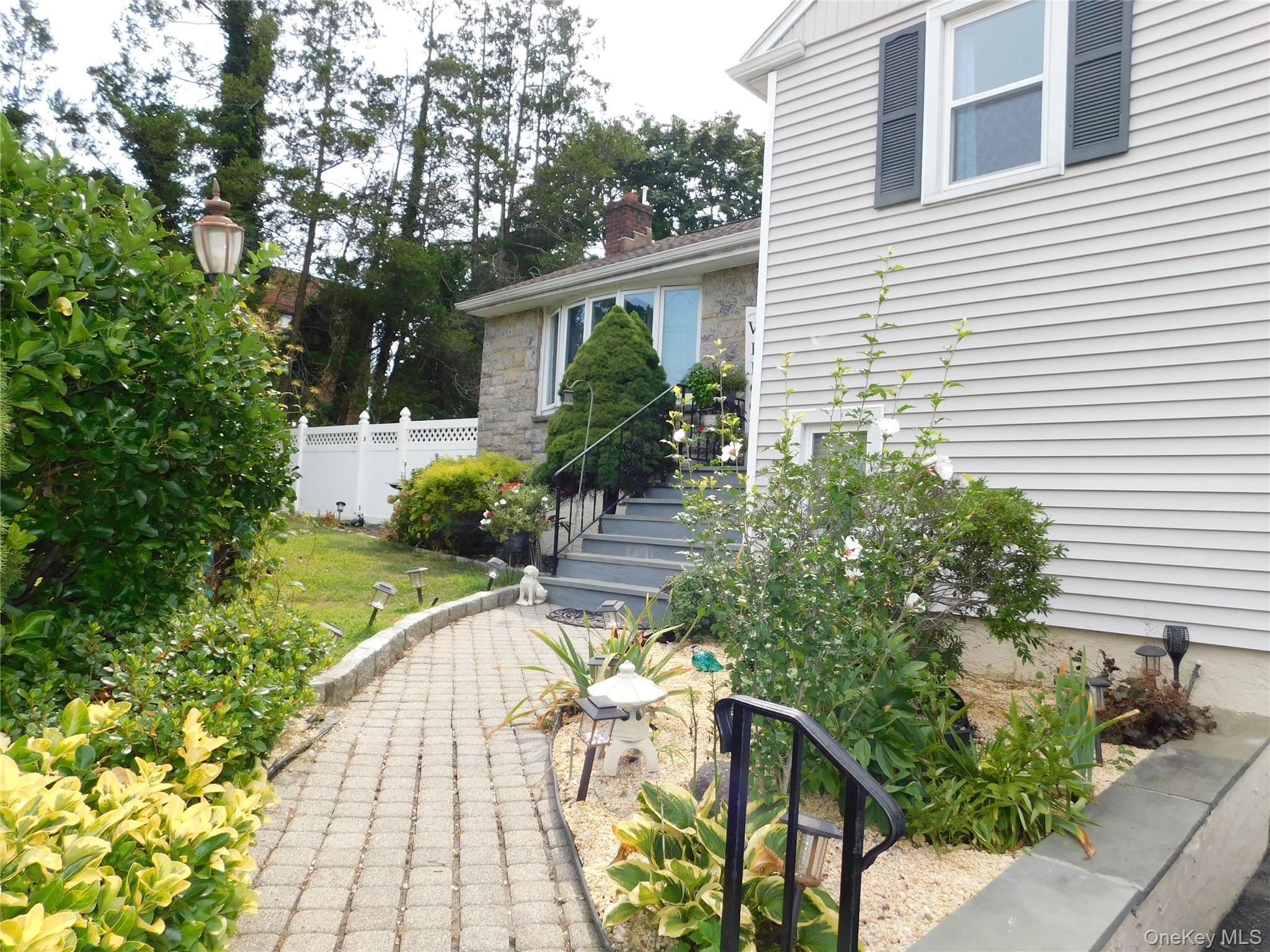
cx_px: 635
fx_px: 844
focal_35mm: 23
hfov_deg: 73.9
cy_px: 476
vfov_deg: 58.9
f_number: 3
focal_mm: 4
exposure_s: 1/640
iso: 125
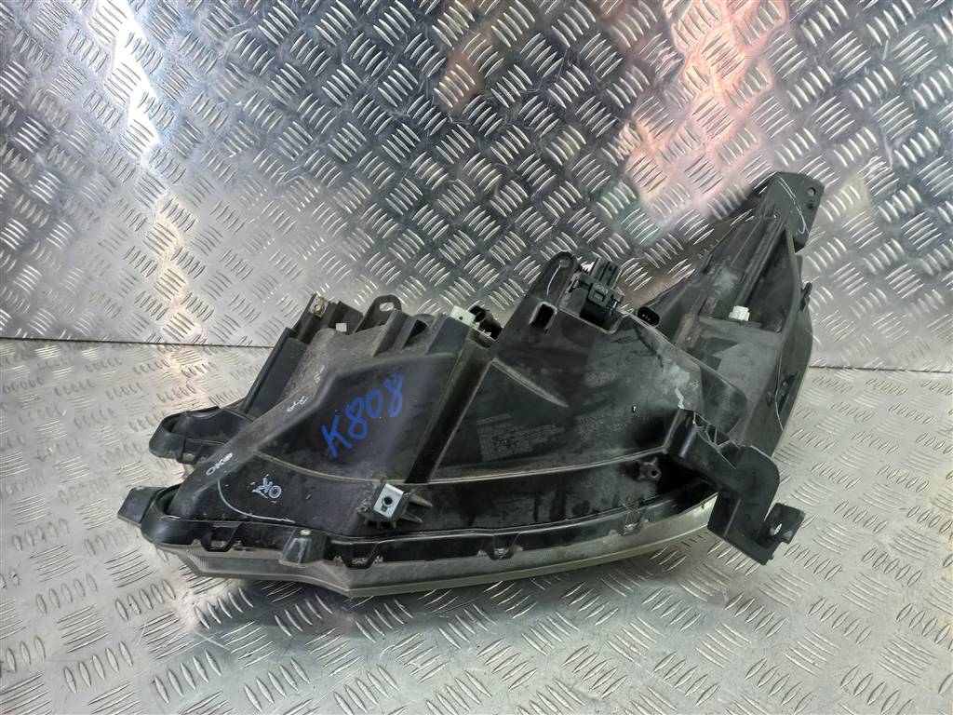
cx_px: 476
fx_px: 688
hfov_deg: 69.4
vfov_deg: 54.9
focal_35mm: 25
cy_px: 358
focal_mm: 4.6
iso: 100
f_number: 1.8
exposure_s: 1/50
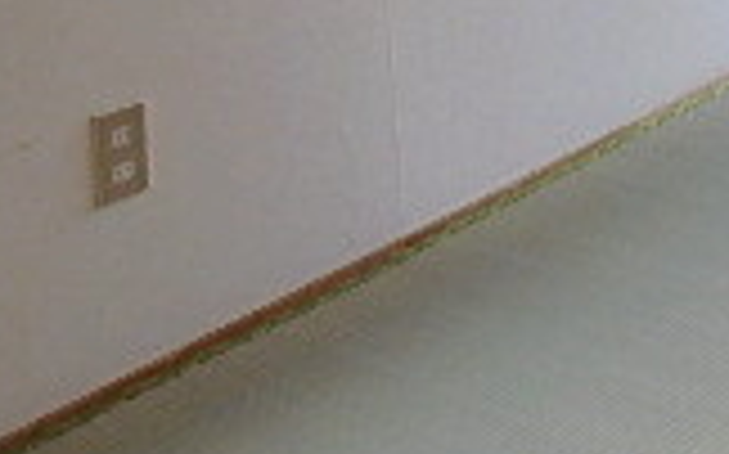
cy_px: -450
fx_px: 1747
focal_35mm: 88
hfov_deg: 20.3
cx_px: 1094
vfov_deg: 12.9
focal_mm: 3.7
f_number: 3.5
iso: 125
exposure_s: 1/100
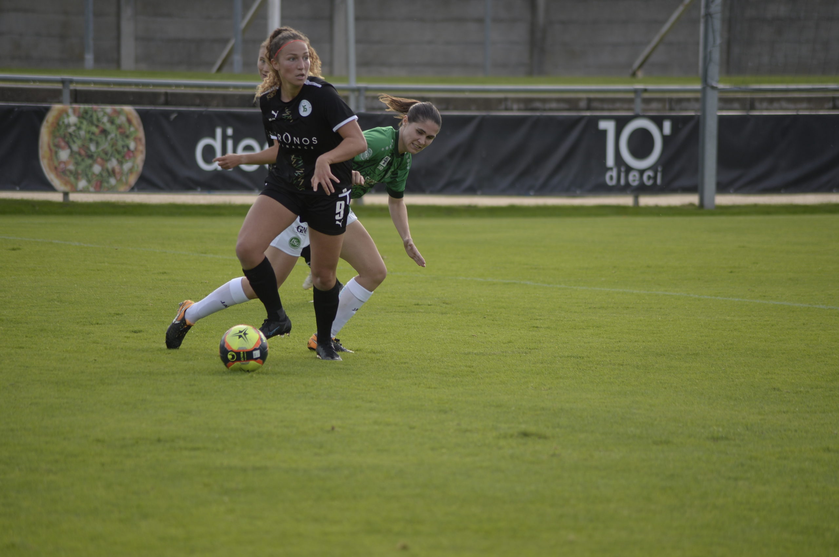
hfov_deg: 7.9
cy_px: 278
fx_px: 6053
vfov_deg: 5.3
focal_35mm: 260
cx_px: 420
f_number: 5
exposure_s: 1/640
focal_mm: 260
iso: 320
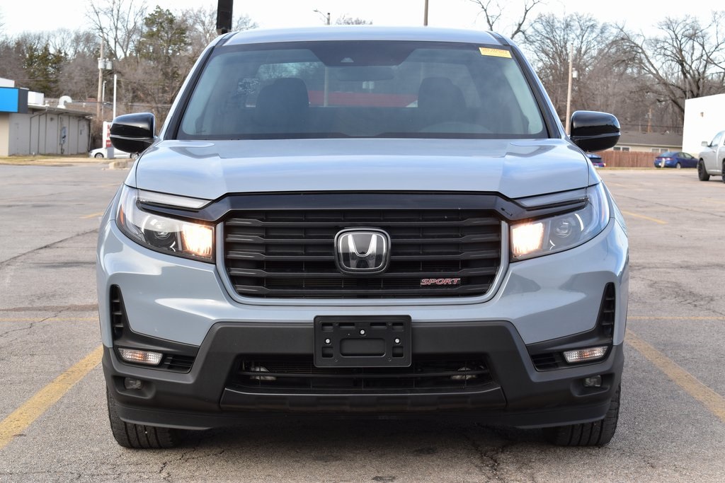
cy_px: 242
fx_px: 1450
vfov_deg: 18.9
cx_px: 362
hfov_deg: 28.1
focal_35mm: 72
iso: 400
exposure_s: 1/80
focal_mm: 48
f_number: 9
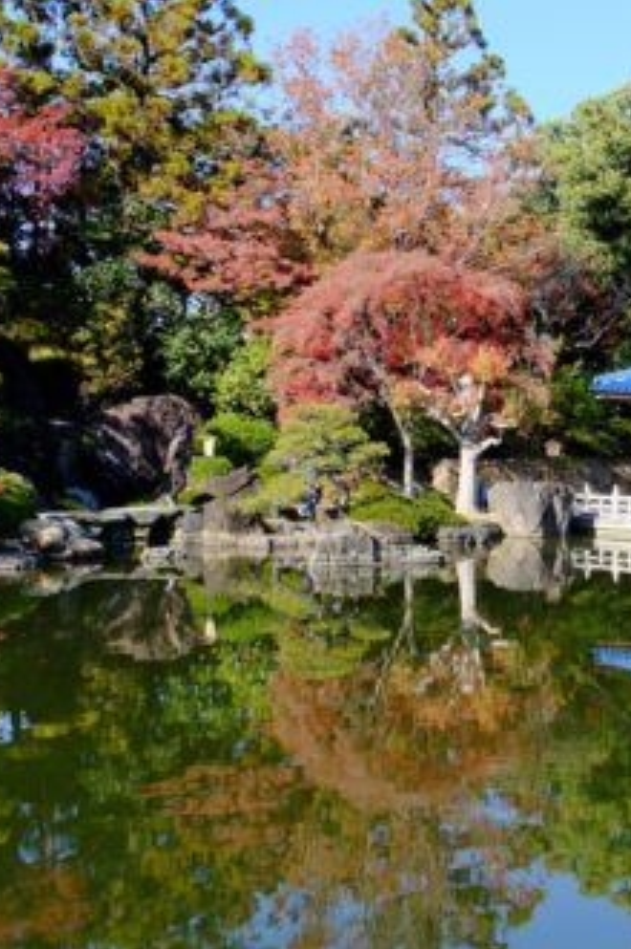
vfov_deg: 32.4
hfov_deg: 21.5
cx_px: 536
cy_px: 474
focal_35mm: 62
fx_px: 1633
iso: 320
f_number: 8
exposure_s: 1/300
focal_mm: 27.5
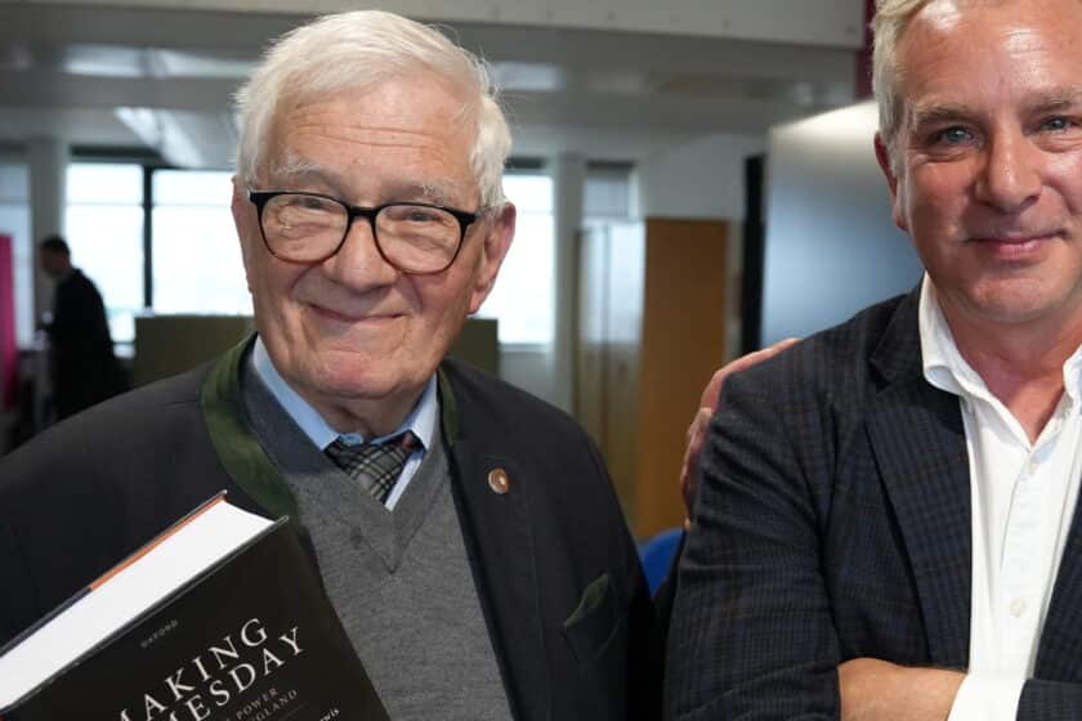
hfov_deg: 40.5
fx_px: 1443
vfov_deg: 27.9
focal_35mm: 48
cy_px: 494
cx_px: 732
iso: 2500
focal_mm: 28
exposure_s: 1/160
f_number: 4
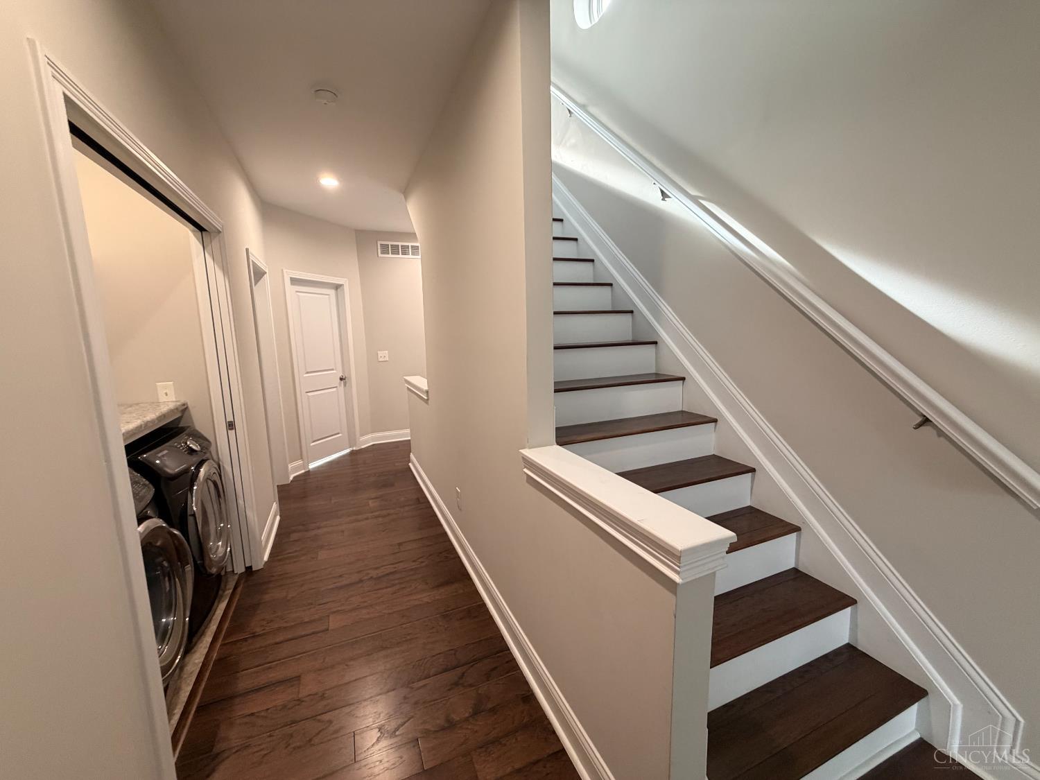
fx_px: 421
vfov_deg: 85.7
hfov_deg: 102.1
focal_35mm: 14
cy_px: 390
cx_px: 520
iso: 320
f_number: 2.2
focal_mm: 2.22
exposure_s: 1/60
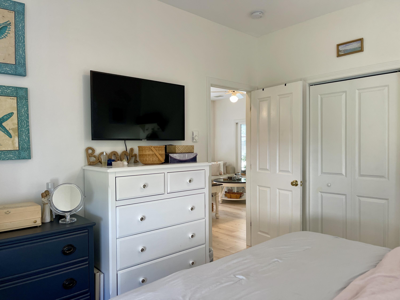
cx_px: 200
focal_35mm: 25
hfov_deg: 69.4
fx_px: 289
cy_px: 150
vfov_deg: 54.9
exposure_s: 1/120
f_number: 1.6
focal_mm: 5.1
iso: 125
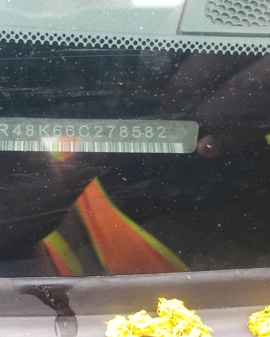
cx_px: 56
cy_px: 168
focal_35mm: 34
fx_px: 340
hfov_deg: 41.6
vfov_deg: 52.8
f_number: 1.5
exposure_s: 1/120
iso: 59
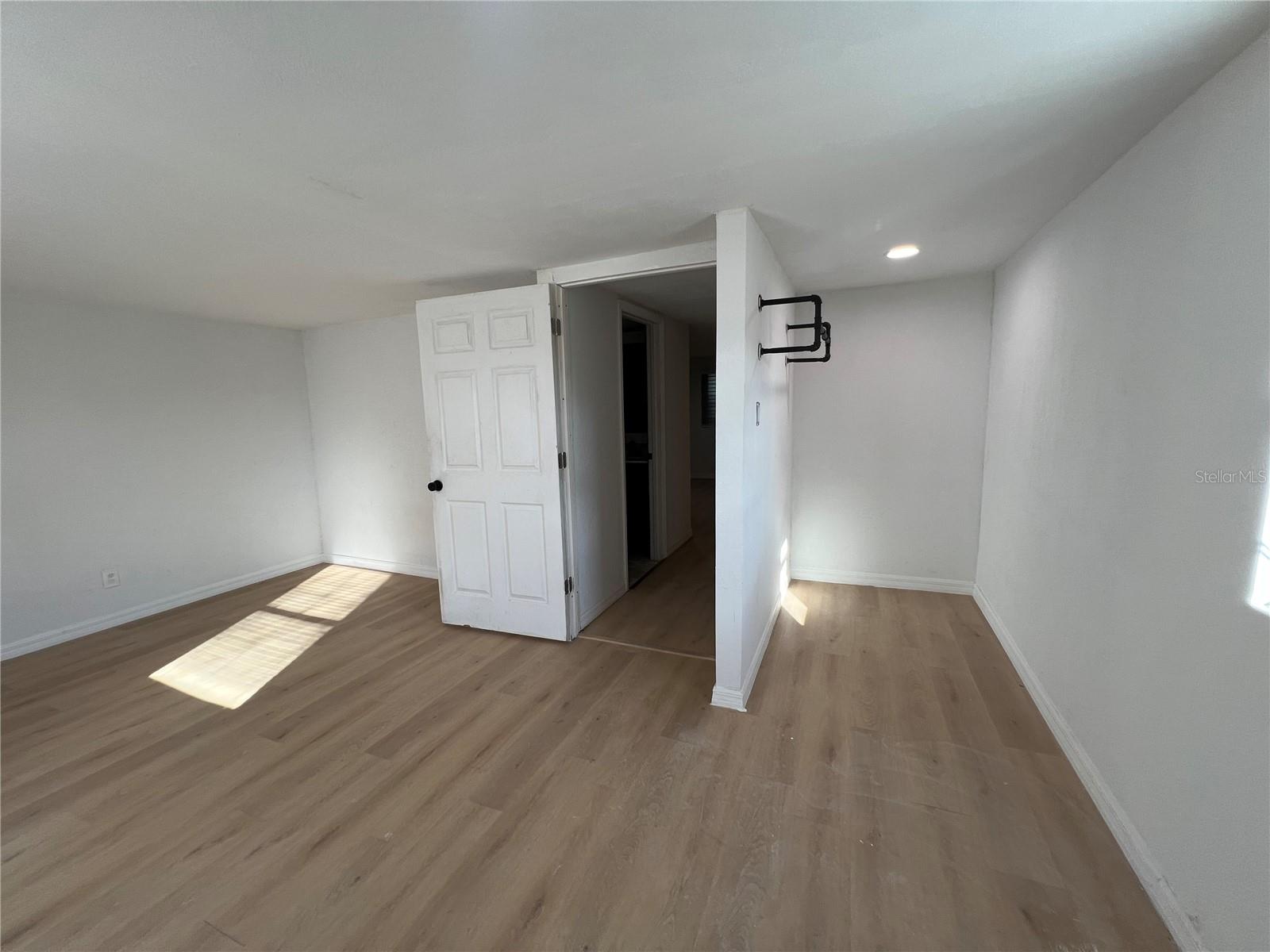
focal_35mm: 13
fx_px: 477
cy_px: 476
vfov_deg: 89.9
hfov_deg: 106.2
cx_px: 635
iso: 50
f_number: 1.8
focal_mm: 1.57
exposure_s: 1/120
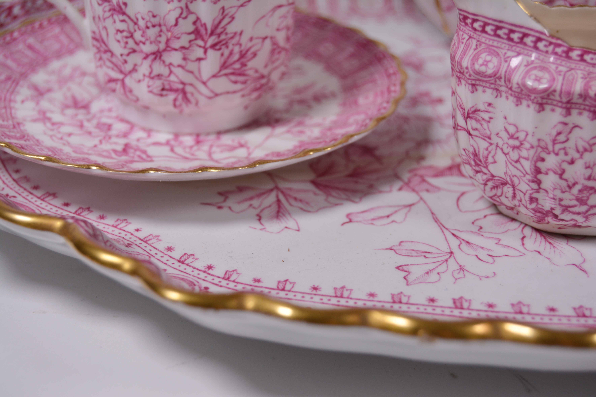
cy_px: 198
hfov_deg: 28.1
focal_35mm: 72
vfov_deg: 18.9
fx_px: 1192
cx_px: 298
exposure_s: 1/160
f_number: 6.3
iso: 200
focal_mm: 48
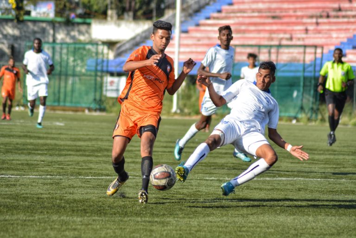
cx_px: 178
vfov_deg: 5.4
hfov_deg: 8.1
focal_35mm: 255
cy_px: 119
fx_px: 2521
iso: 400
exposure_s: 1/1600
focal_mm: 170
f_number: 4.5
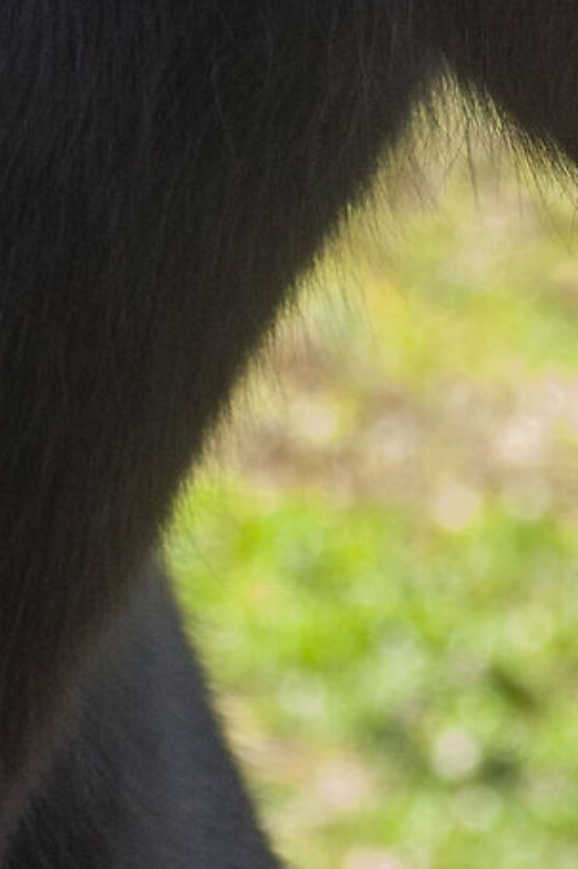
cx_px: 1328
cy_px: -627
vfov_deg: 2.5
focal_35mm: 829
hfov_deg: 1.7
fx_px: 20000
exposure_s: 1/125
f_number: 13
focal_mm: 105
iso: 1000
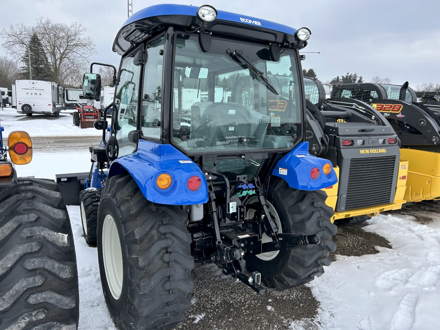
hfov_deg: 67.3
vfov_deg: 53.1
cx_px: 220
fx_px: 331
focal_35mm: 26
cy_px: 165
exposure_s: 1/1135
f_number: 1.5
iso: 50
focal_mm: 5.7
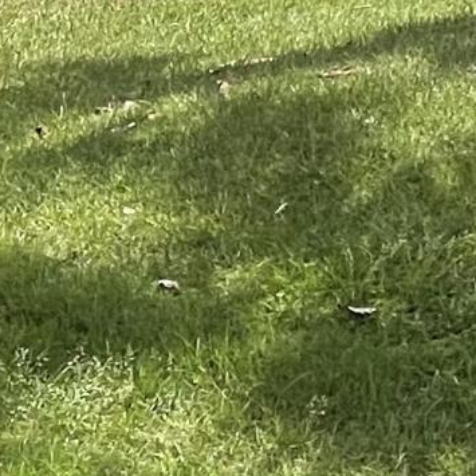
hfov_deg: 3.5
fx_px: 7436
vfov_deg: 3.6
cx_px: 1877
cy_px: -831
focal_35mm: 478
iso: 20
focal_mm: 7.5
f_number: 2.2
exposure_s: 1/896
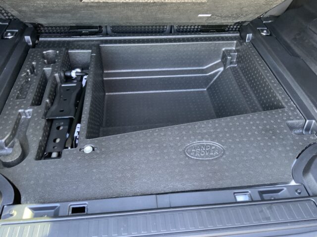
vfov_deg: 48.2
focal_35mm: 29
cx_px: 158
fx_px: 266
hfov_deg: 61.7
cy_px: 118
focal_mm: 3
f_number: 1.8
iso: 320
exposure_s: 1/56
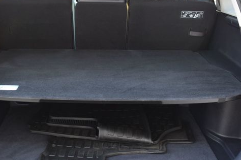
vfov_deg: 26.5
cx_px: 102
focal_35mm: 51
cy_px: 103
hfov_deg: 39.1
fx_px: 339
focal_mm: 25
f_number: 6.3
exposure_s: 1/15
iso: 560
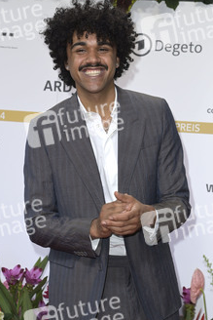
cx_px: 102
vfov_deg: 18.3
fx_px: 993
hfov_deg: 12.2
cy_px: 174
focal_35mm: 112
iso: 640
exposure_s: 1/250
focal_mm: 92
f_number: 6.3
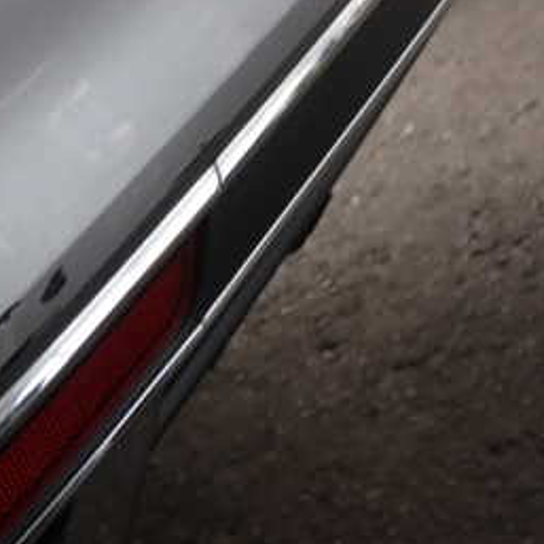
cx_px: 70
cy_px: 284
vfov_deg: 27.7
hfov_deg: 26.9
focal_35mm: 62
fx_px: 1102
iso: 100
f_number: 6.3
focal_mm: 5.4
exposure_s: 1/30
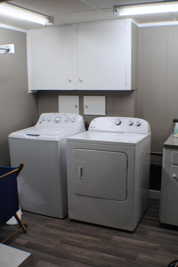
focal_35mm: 48
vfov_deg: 41.1
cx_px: 89
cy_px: 134
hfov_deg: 28.1
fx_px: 355
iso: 400
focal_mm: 32
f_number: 4.8
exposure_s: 1/25
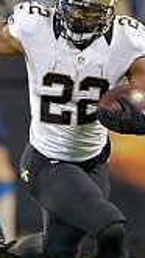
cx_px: 30
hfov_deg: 1.1
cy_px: 153
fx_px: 7630
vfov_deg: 1.9
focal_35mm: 1118
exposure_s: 1/1000
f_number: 3.2
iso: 3200
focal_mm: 400
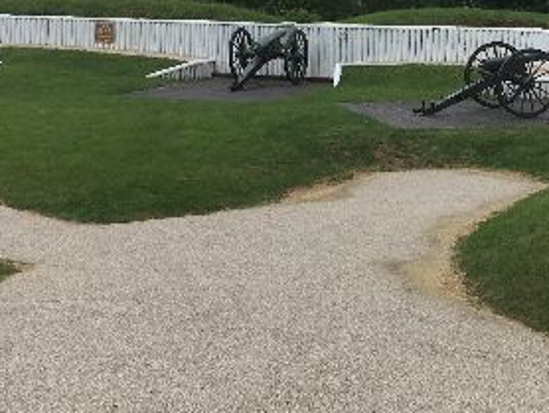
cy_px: 180
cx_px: 407
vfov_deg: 19.2
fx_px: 1222
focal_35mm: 77
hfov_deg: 25.0
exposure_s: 1/1282
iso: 25
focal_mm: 4.15
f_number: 2.2
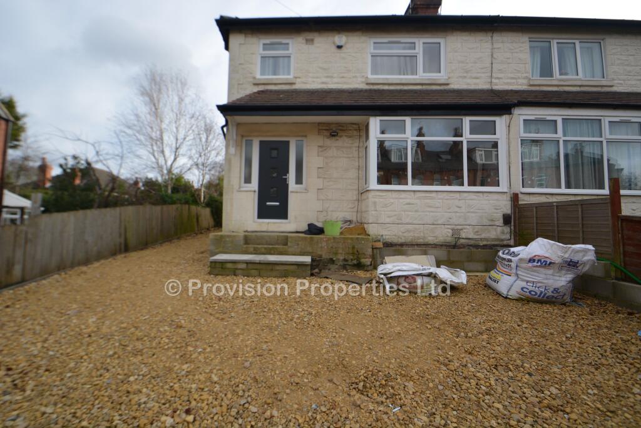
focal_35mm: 15
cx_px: 320
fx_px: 267
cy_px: 214
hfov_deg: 100.4
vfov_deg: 77.4
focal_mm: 10
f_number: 8
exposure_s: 1/250
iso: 200
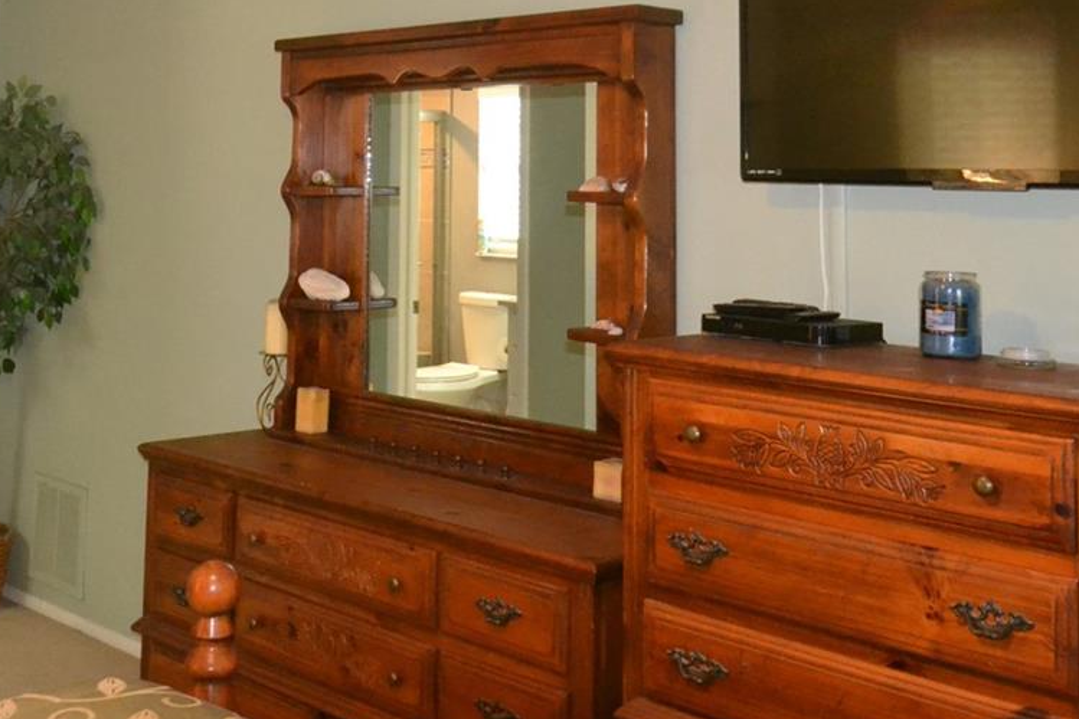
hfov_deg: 40.7
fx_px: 1440
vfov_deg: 27.0
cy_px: 71
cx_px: 392
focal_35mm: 48
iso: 3200
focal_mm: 15
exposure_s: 1/60
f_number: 4
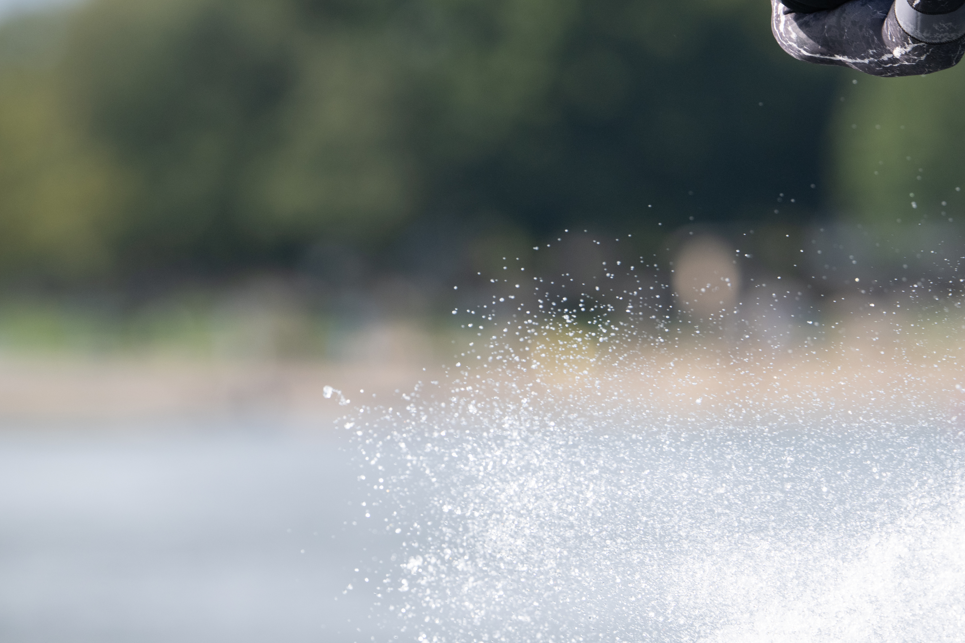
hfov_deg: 3.0
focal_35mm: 683
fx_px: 18306
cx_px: 720
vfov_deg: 2.0
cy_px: 282
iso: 400
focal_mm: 400
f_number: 4.5
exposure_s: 1/2500
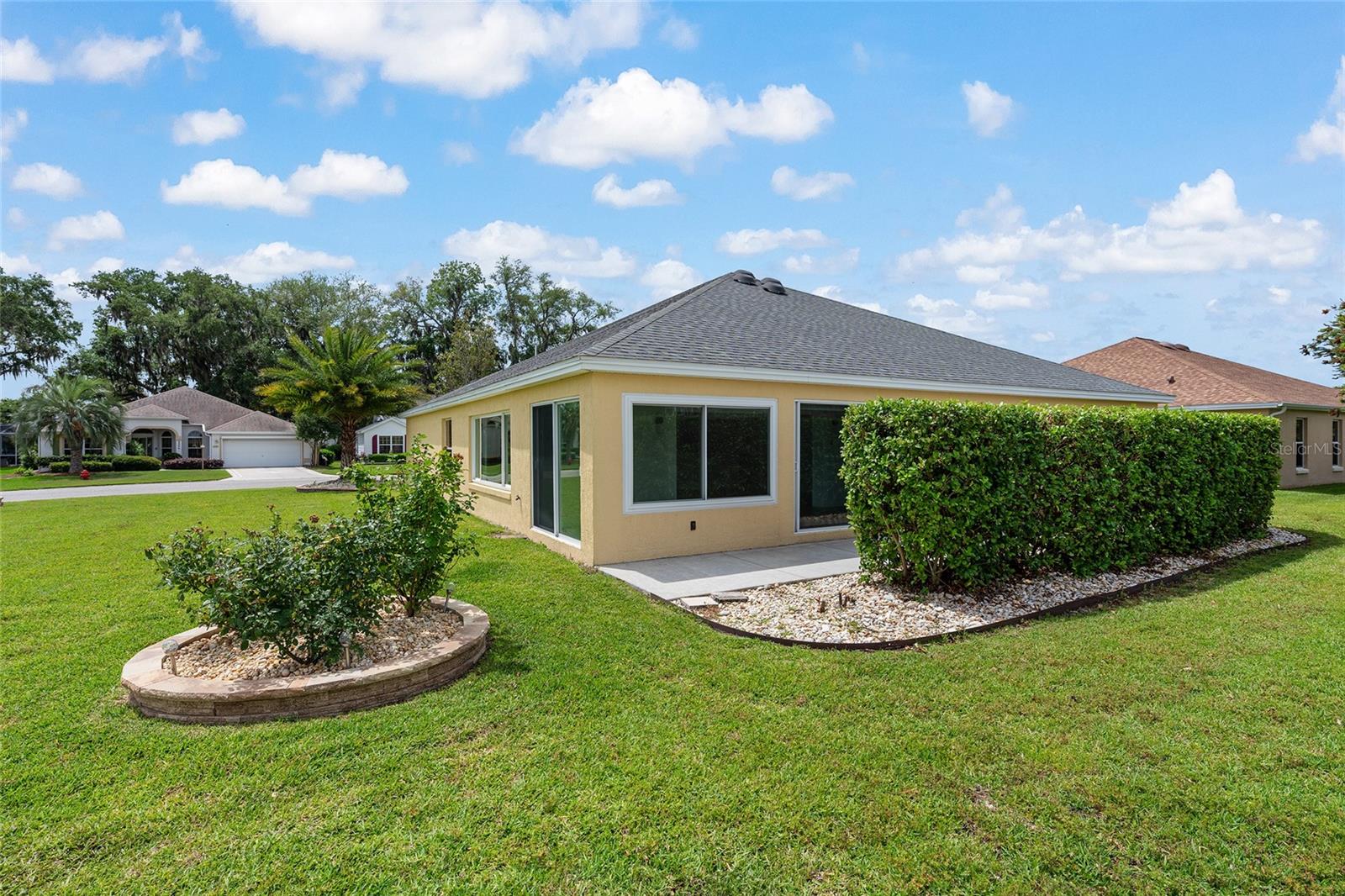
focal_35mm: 17
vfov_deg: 70.4
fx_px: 635
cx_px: 672
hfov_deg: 93.3
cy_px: 448
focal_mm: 17
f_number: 6.3
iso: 125
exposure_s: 1/500
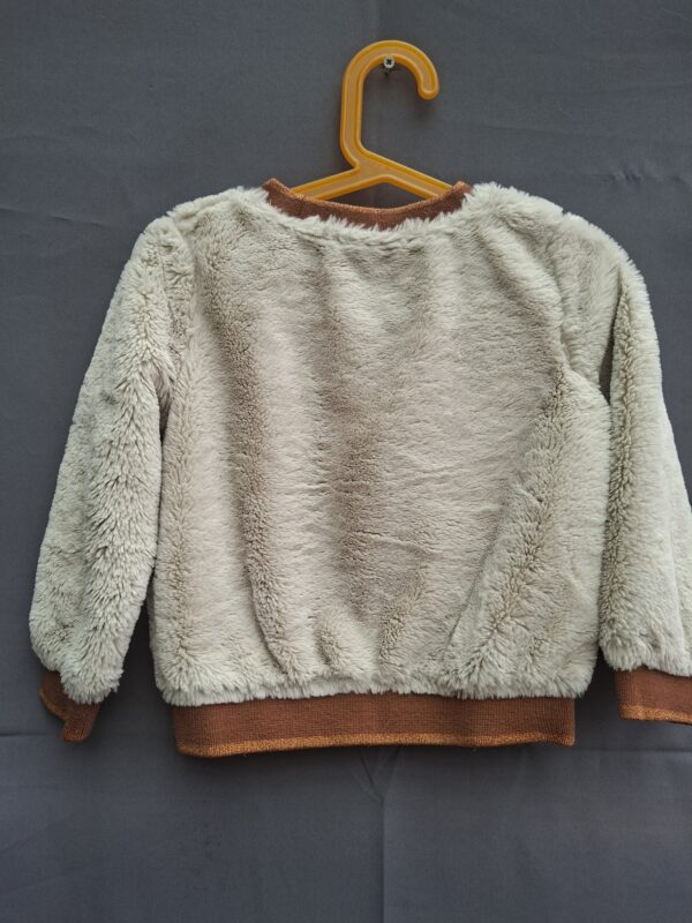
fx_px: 613
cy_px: 462
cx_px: 346
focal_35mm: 23
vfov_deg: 73.9
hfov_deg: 58.9
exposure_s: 1/158
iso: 50
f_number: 1.8
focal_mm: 5.54
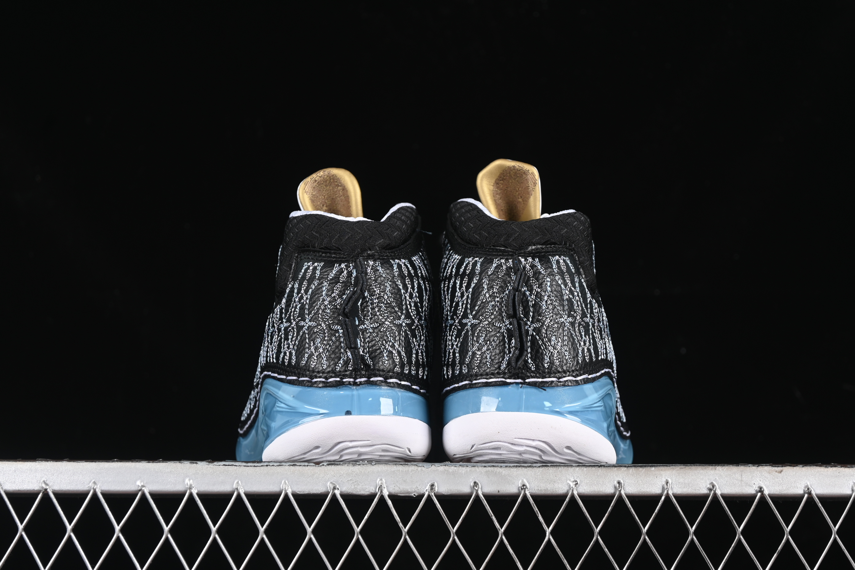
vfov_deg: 18.2
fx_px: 1781
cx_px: 428
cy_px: 285
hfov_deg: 27.0
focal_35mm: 75
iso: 160
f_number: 6.3
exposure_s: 1/60
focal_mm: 50
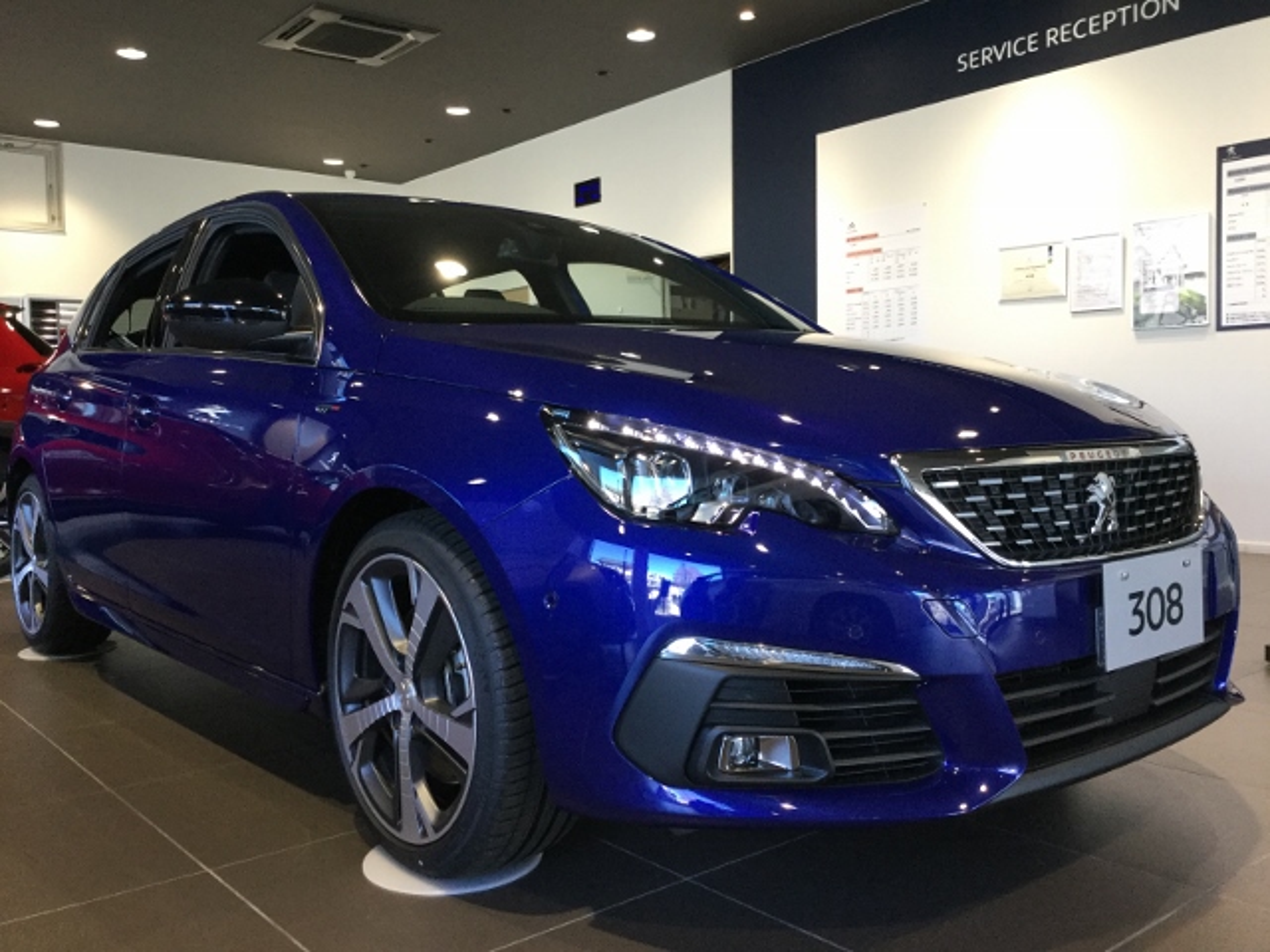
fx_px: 1137
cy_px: 476
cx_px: 635
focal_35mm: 31
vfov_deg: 45.4
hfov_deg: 58.4
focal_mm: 3.3
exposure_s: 1/30
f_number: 2.4
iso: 40
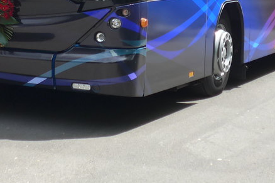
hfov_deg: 15.6
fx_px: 1001
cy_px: -86
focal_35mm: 131
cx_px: 101
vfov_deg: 10.2
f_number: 3
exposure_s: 1/800
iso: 125
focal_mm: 9.5
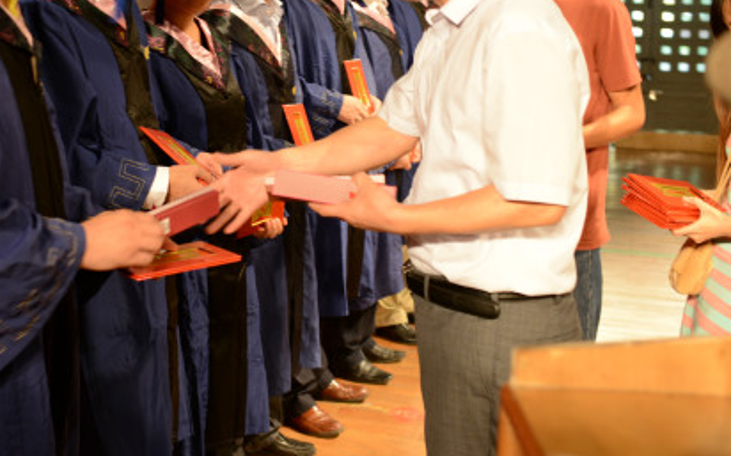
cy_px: 117
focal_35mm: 52
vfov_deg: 24.6
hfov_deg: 38.4
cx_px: 231
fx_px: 1035
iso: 400
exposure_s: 1/60
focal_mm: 35
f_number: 4
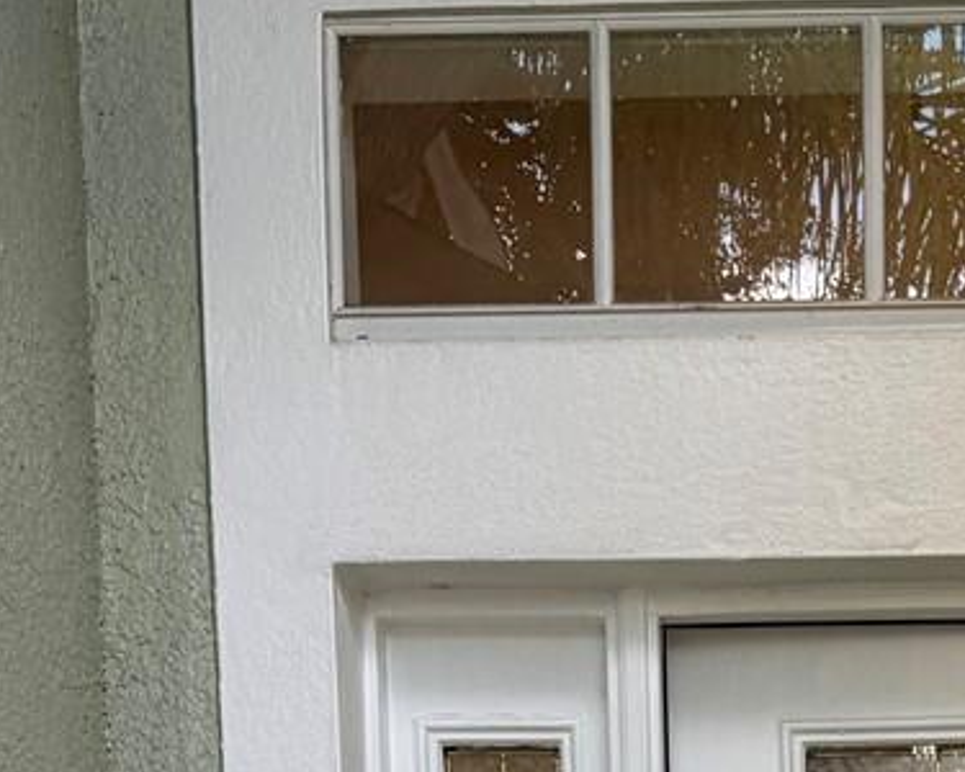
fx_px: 2856
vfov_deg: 13.5
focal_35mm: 100
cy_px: 1475
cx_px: 865
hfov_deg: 18.9
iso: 80
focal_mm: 6.76
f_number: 1.78
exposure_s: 1/385
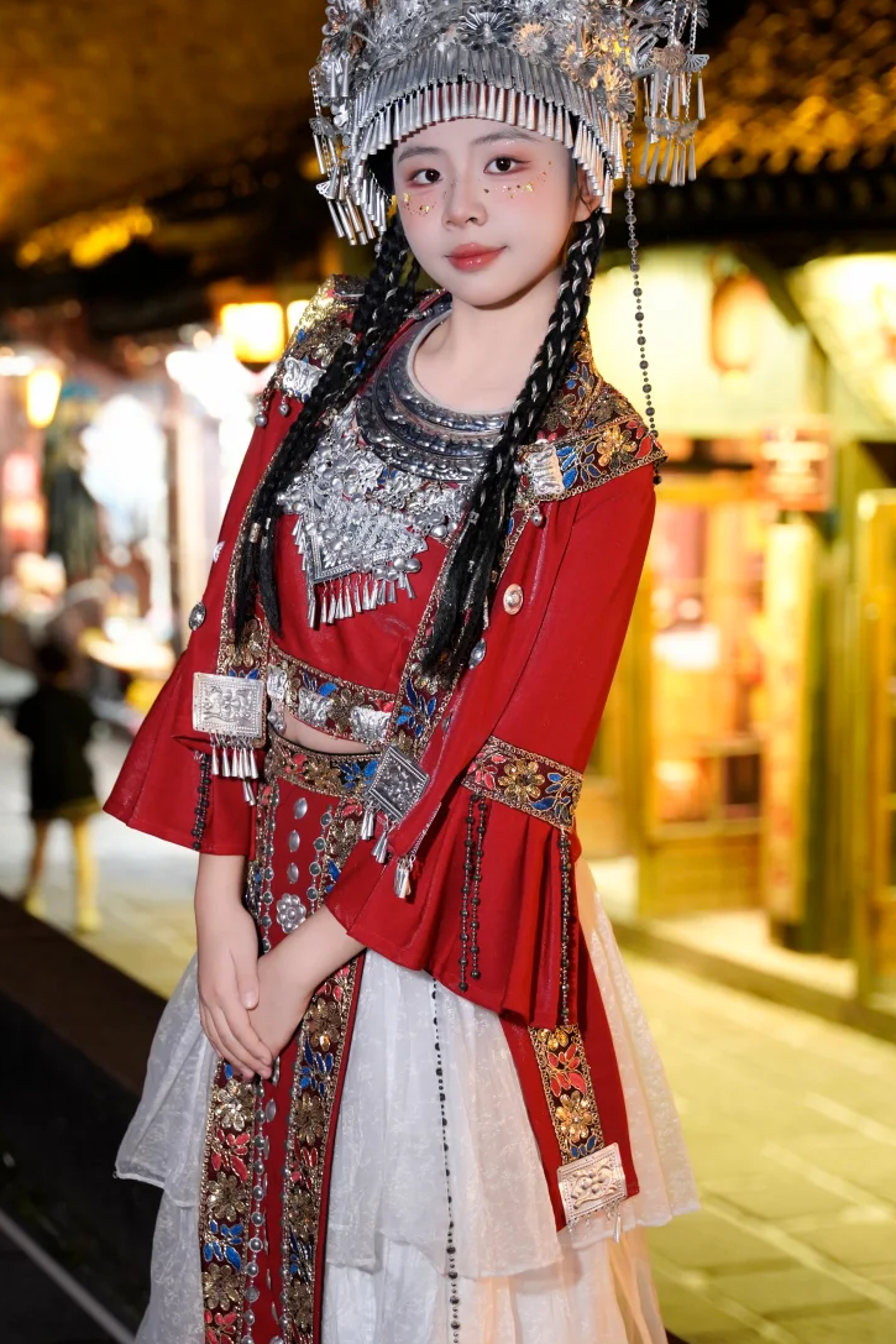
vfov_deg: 25.6
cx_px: 235
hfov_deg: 17.2
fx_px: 2954
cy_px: 747
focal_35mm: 79
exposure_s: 1/60
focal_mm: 53.1
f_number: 2.8
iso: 2000
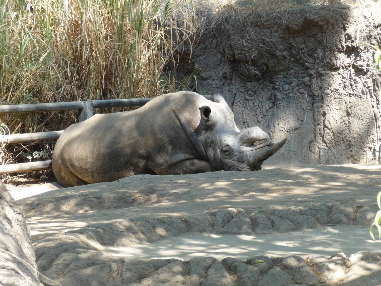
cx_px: 190
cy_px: 143
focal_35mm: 112
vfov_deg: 13.2
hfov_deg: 17.6
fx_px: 1233
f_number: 4.7
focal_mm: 19.1
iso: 100
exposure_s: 1/80
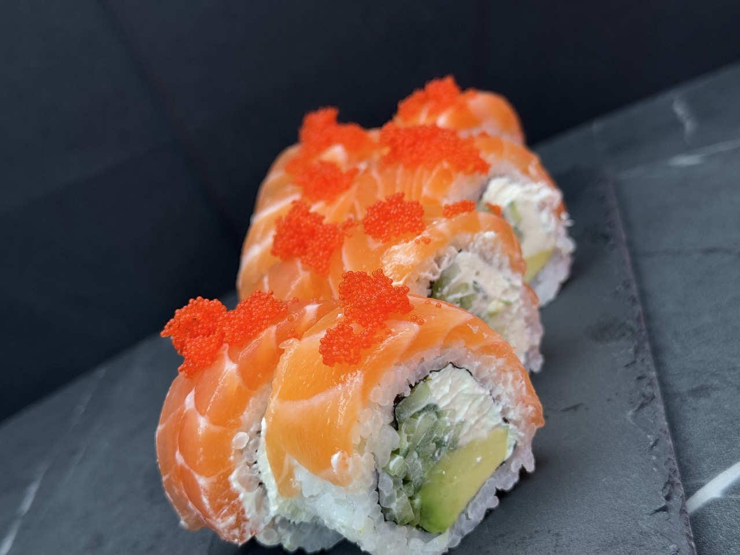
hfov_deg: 39.7
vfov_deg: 30.3
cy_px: 278
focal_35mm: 48
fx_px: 1026
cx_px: 370
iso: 64
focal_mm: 6.76
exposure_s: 1/265
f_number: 1.78
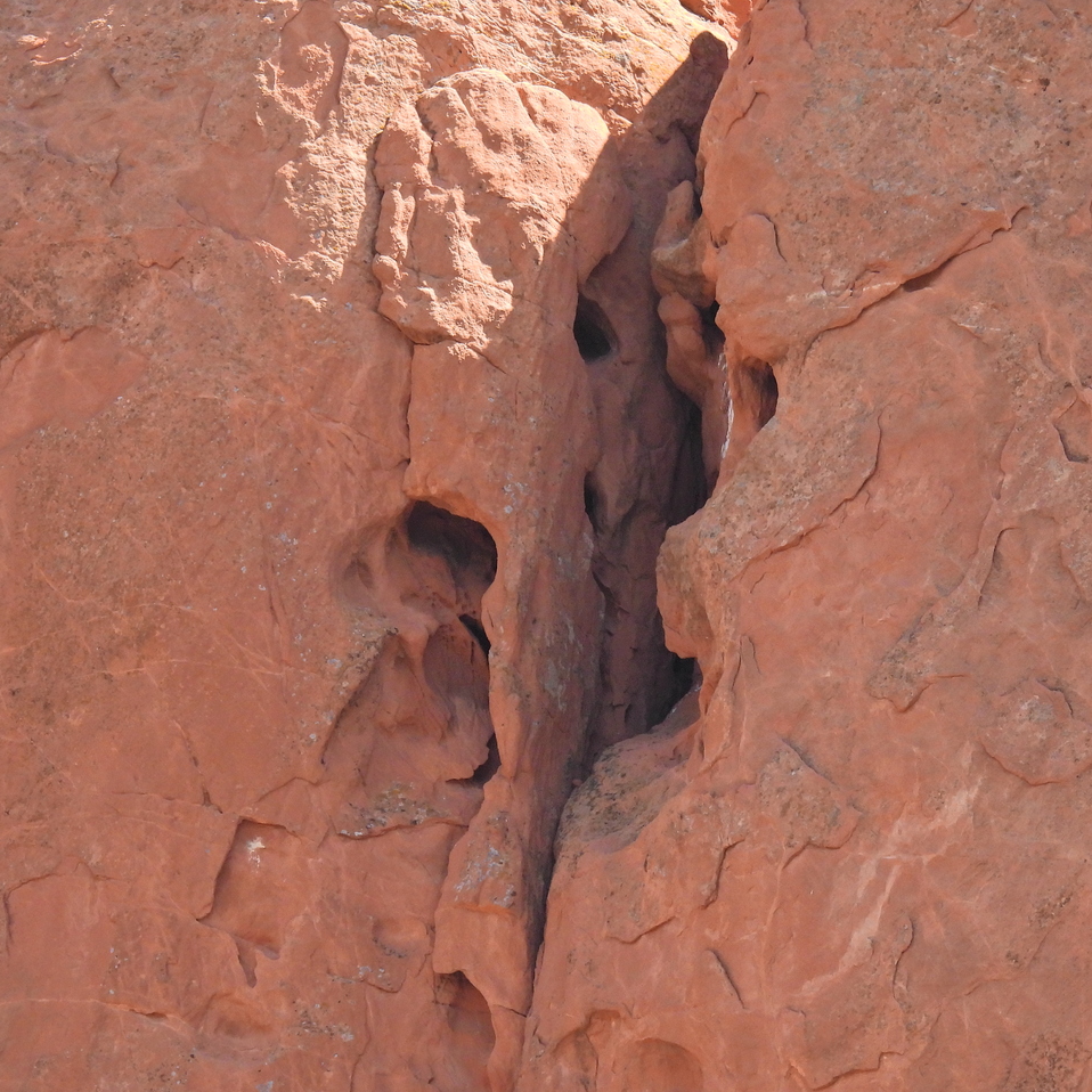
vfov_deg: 2.1
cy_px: 546
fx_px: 29516
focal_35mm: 827
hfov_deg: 2.1
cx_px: 606
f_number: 5.6
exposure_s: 1/500
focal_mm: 125
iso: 320
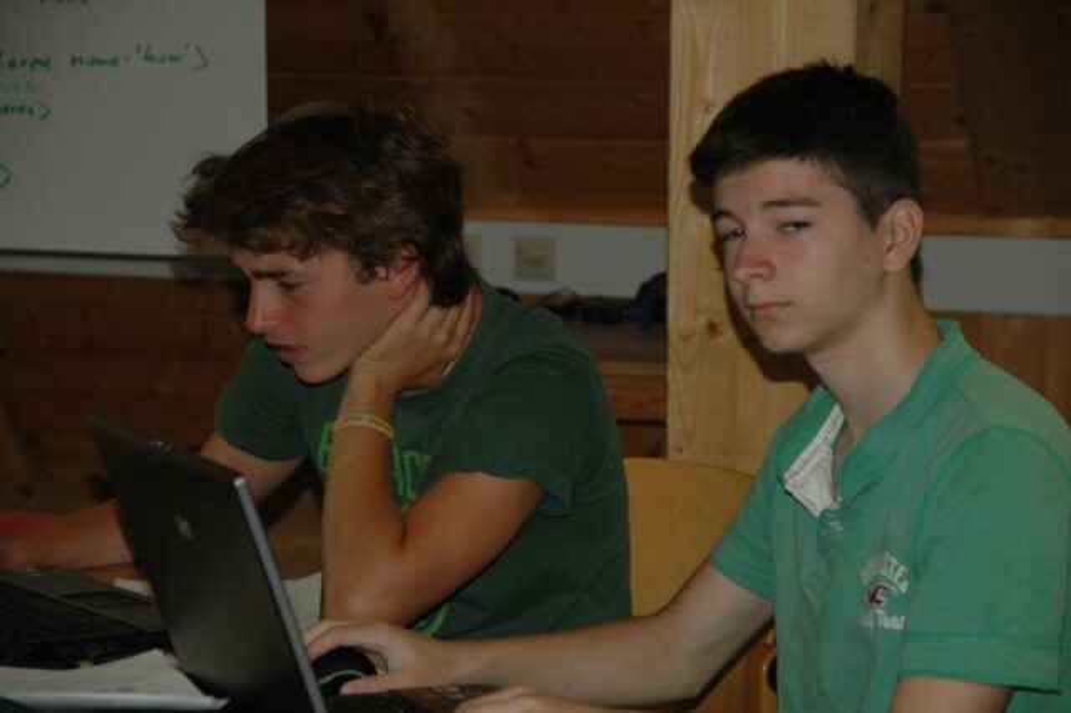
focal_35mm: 117
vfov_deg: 11.7
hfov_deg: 17.5
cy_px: 356
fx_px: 3479
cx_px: 536
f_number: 5.6
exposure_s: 1/60
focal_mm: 78
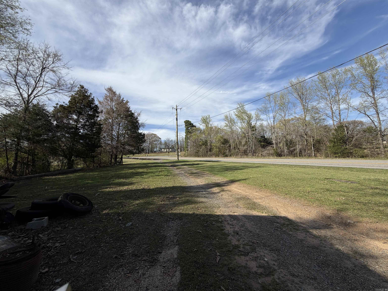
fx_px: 157
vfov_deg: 85.7
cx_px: 194
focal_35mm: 14
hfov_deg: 102.1
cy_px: 146
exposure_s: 1/1125
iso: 20
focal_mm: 2.22
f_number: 2.2
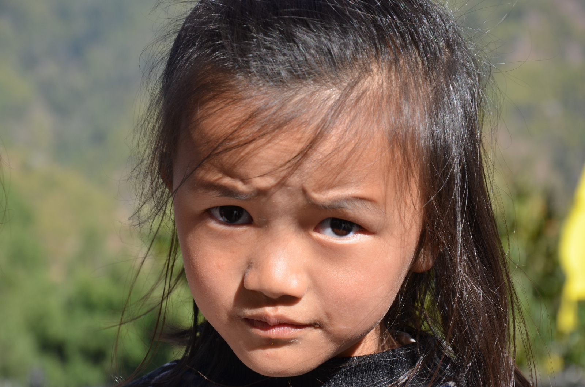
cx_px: 292
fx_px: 2067
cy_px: 194
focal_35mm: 128
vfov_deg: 10.7
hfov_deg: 16.1
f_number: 8
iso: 180
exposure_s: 1/250
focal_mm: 85
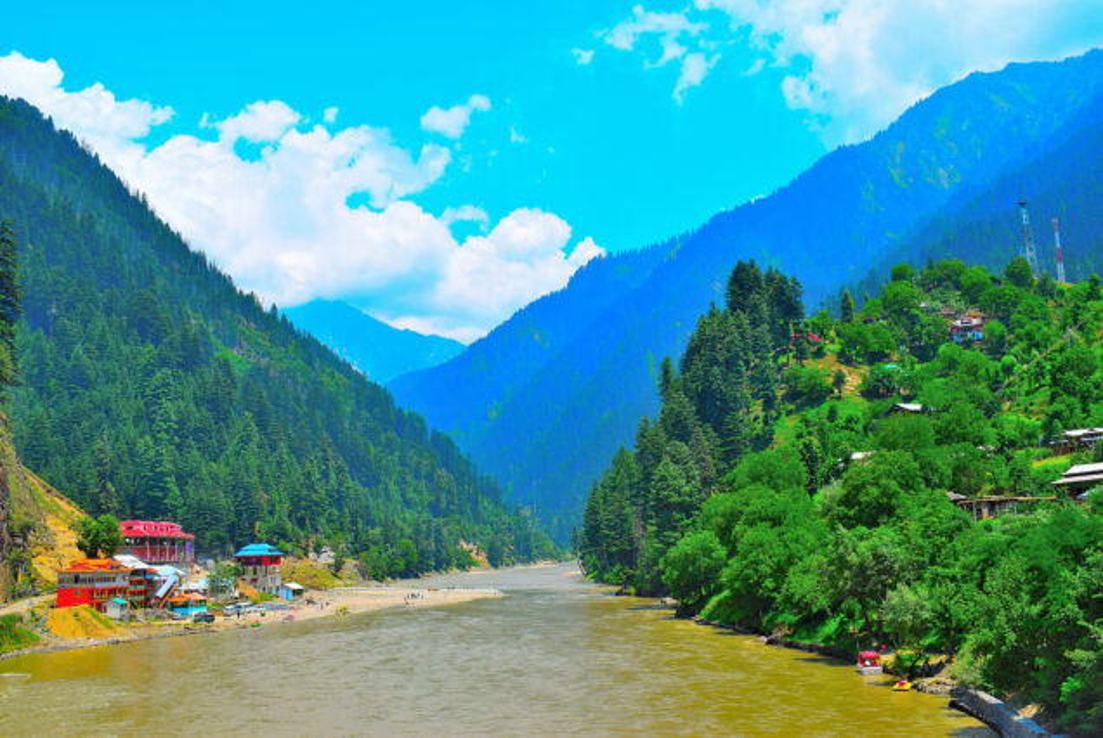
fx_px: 1105
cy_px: 369
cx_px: 552
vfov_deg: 37.0
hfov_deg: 53.1
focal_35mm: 36
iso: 200
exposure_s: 1/400
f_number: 10
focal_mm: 24
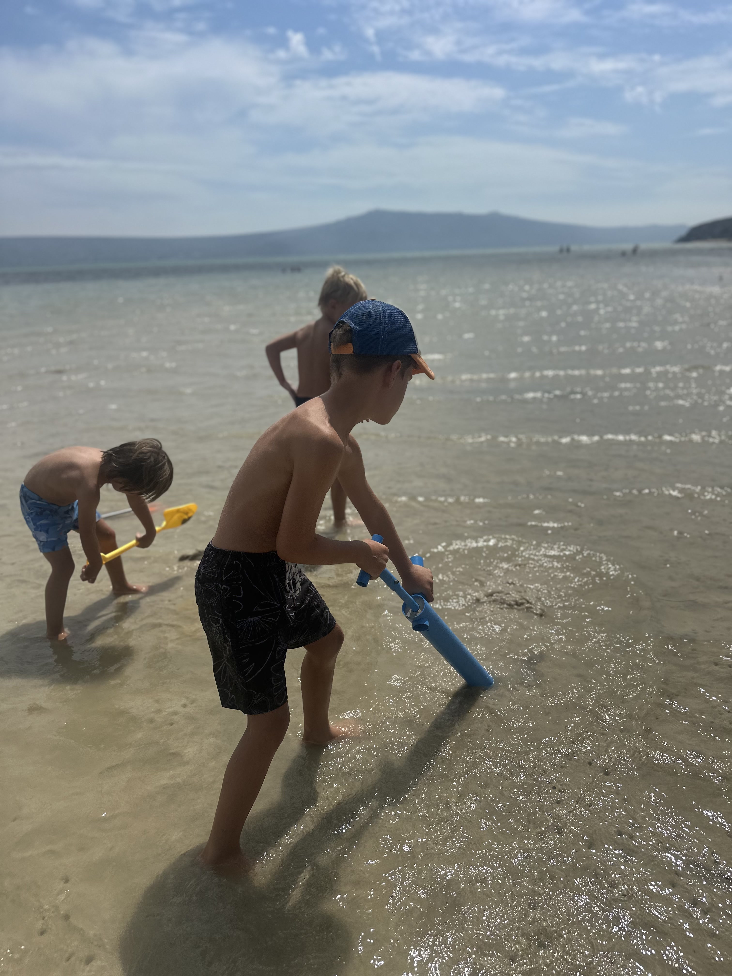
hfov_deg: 56.8
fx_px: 677
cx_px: 366
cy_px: 488
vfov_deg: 71.6
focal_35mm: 24
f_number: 1.78
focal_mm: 6.86
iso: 80
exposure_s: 1/15625
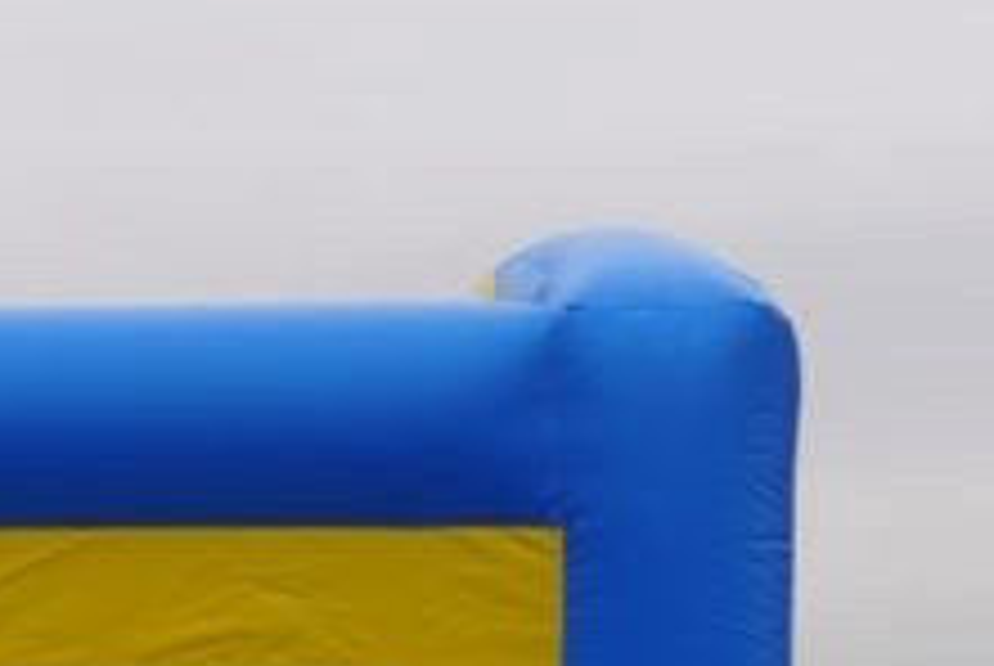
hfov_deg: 17.8
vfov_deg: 12.0
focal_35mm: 111
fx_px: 3069
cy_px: 875
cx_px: -81
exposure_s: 1/125
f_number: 8
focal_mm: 16
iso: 100
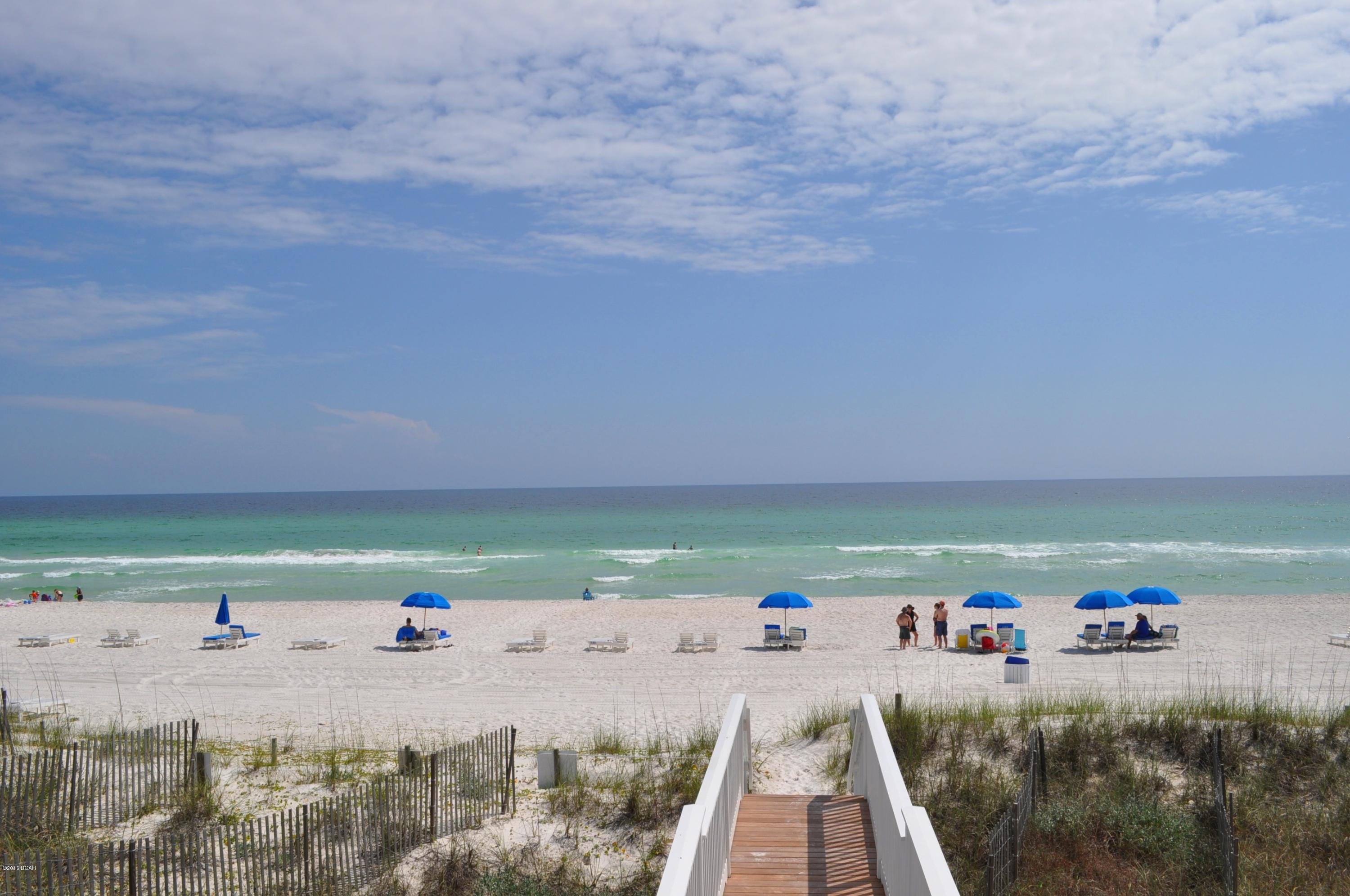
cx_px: 675
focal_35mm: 30
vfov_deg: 43.5
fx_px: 1124
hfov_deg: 62.0
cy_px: 448
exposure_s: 1/640
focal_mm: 20
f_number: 13
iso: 200
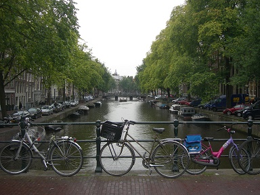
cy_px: 98
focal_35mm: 38
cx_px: 130
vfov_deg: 37.7
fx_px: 285
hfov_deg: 49.0
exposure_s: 1/266
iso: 50
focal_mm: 7.8
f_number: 2.8
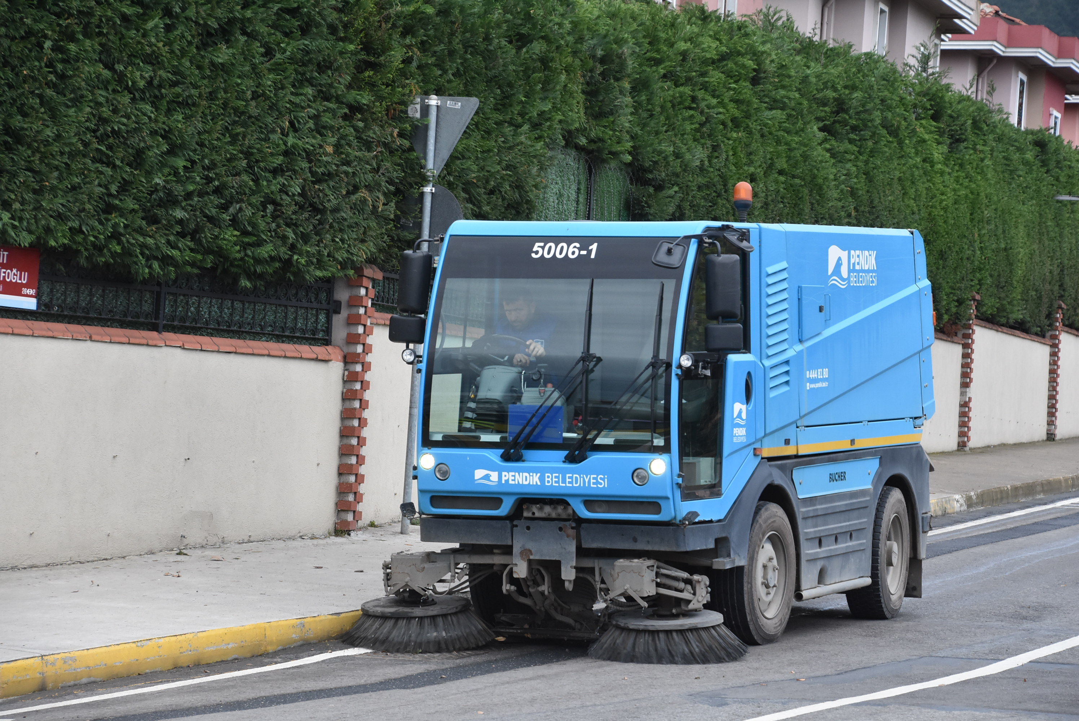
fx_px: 4274
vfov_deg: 9.6
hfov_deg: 14.4
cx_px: 540
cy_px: 360
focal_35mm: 142
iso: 800
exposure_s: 1/200
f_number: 7.1
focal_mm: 95
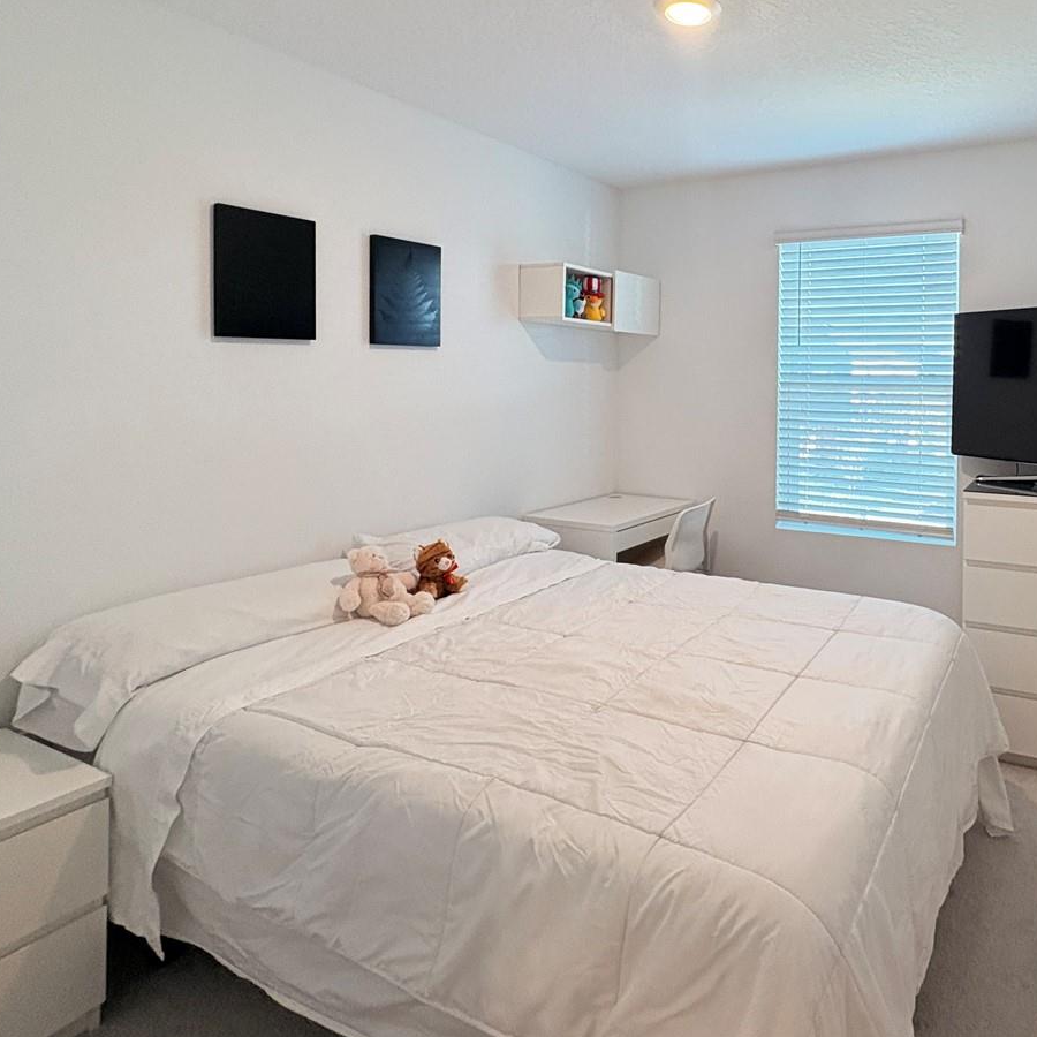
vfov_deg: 68.3
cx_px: 757
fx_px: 746
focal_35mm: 22
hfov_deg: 66.0
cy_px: 376
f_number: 2.2
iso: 400
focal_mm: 2.22
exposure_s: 1/120
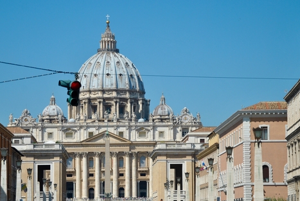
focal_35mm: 135
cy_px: 124
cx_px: 134
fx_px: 1127
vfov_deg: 10.2
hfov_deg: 15.2
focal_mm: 70
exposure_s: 1/640
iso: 100
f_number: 6.3
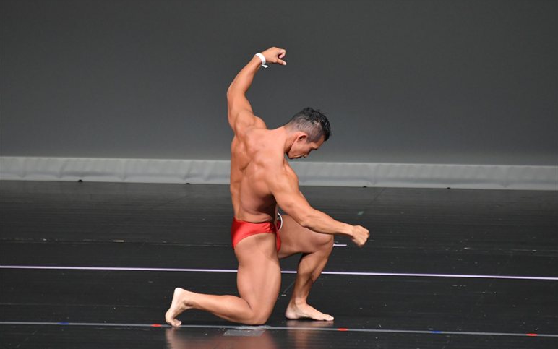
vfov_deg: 2.9
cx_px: 279
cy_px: 182
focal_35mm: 460
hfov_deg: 4.6
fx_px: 6997
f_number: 5.6
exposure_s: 1/400
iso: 4000
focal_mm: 300
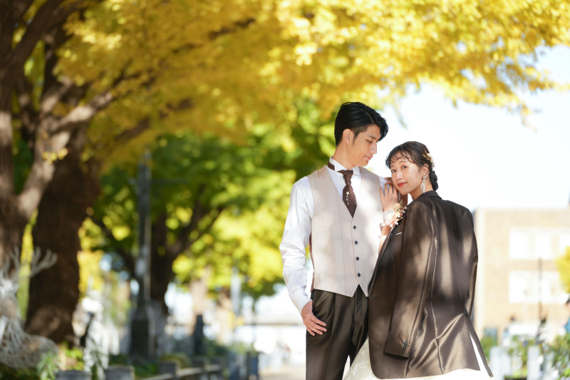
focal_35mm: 121
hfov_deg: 16.9
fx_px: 1915
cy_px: 190
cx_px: 285
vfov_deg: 11.3
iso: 160
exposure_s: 1/1000
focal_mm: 121
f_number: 2.8
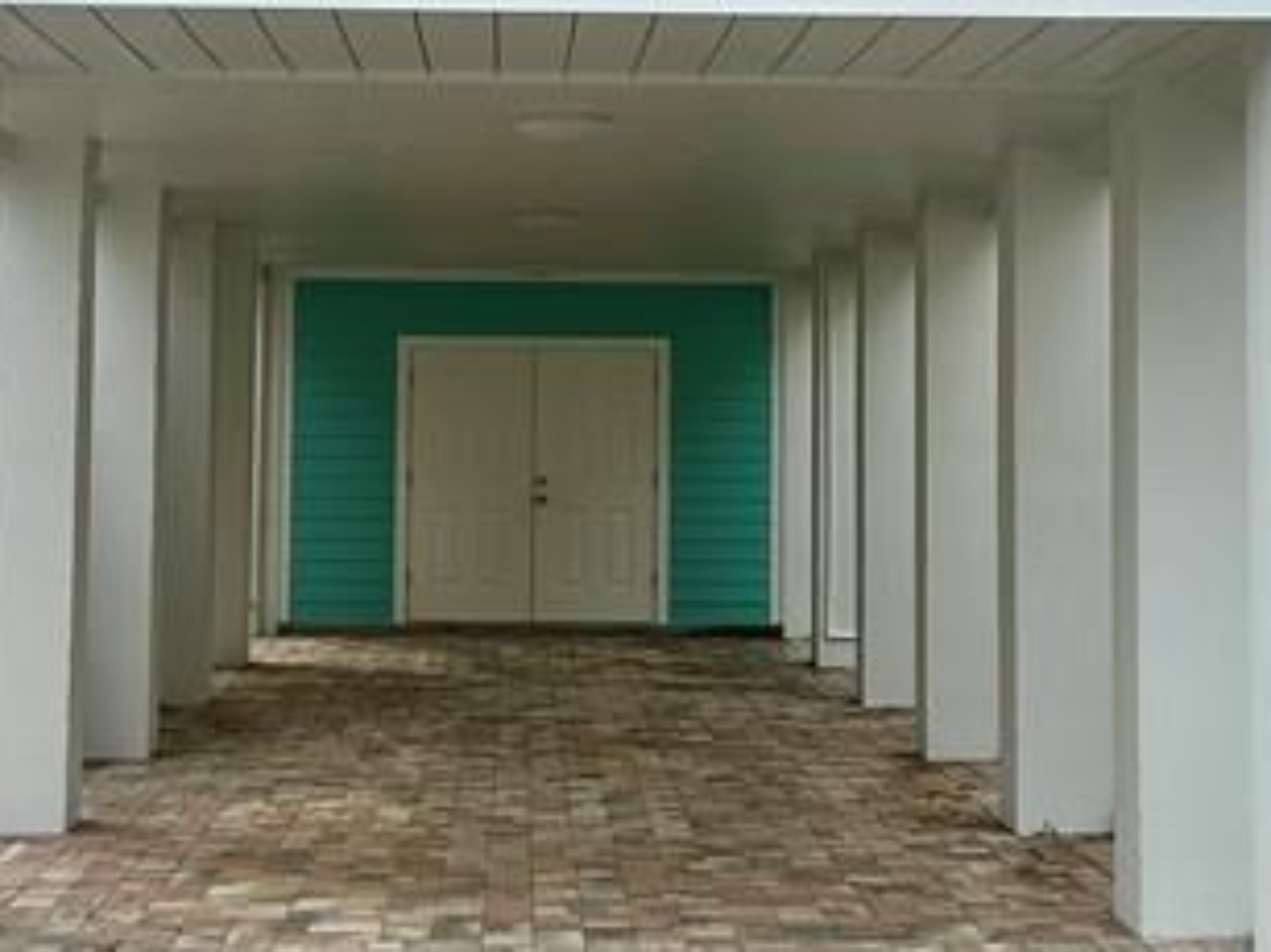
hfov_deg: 24.4
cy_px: 199
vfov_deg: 18.3
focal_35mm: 80
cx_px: 646
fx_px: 2936
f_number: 1.78
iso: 80
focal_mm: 6.86
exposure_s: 1/5000
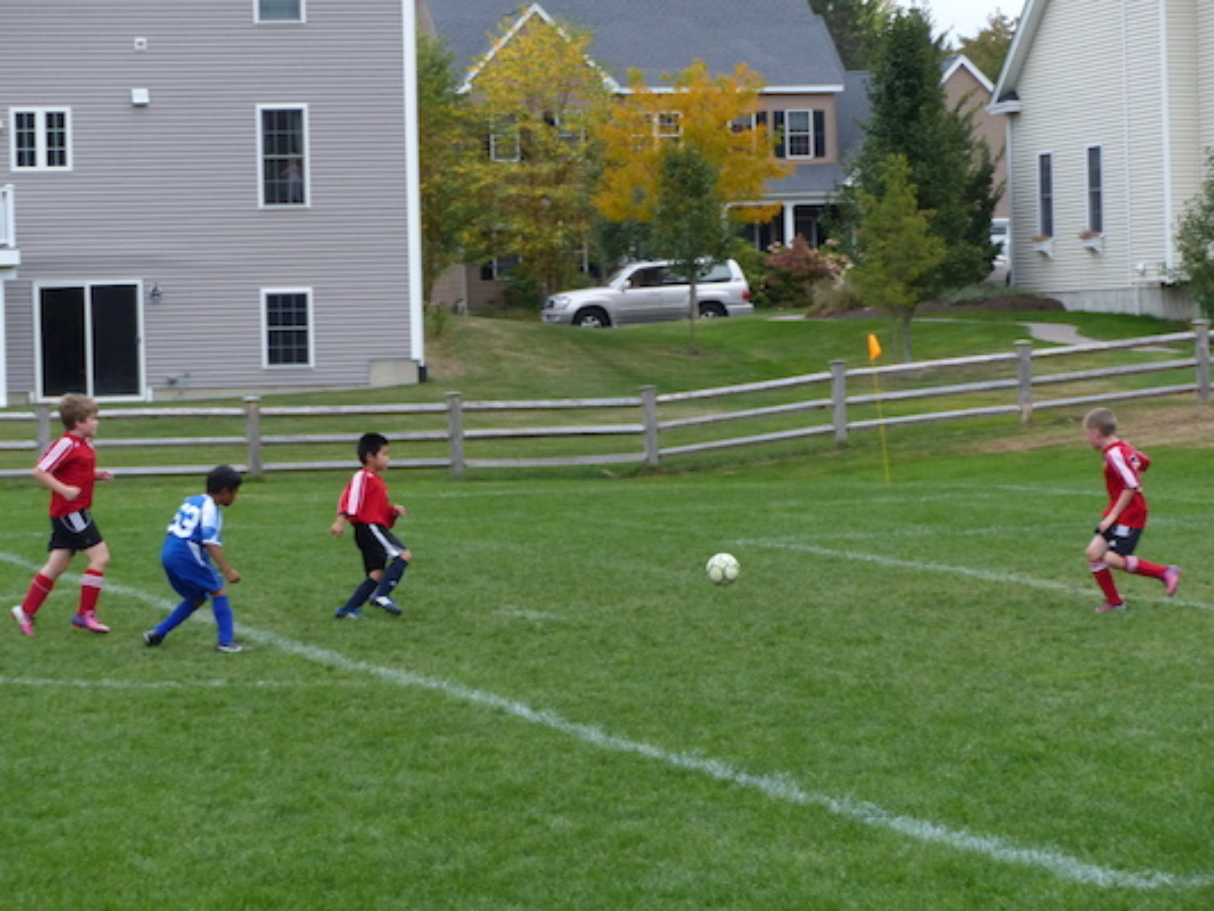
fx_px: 4069
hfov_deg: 17.0
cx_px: 607
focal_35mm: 116
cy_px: 456
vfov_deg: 12.8
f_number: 2.8
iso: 320
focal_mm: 20.9
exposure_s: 1/500
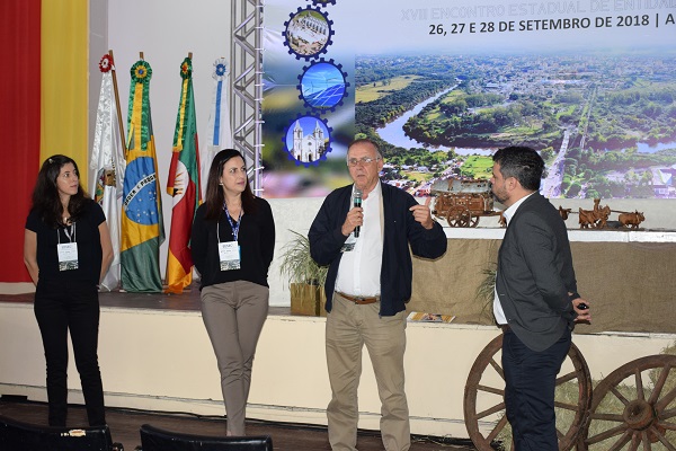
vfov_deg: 25.8
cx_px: 338
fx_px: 986
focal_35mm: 52
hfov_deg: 37.9
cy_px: 226
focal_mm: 35
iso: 800
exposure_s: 1/80
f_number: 4.2
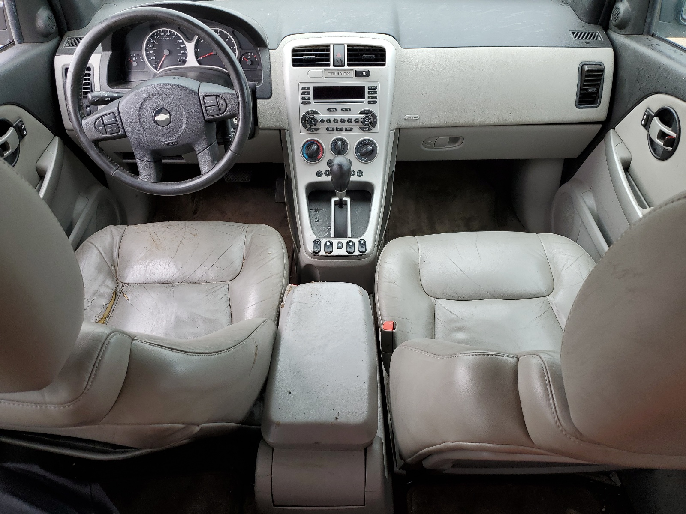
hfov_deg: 67.3
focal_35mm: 26
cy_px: 257
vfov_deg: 53.1
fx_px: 515
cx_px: 343
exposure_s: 1/133
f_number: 1.5
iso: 50
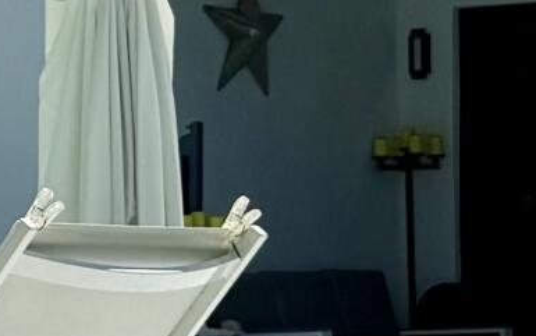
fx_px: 2894
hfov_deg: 9.4
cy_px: 152
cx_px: -759
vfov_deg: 6.6
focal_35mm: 198
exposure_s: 1/11905
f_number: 1.78
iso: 80
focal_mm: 6.76
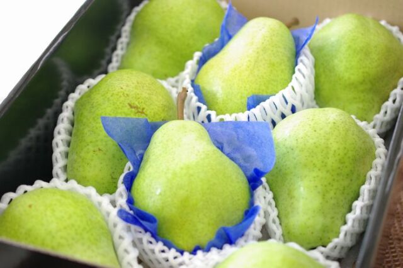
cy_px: 134
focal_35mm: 75
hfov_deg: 27.0
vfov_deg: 18.2
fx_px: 839
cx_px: 202
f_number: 2.8
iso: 200
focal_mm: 50
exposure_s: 1/60
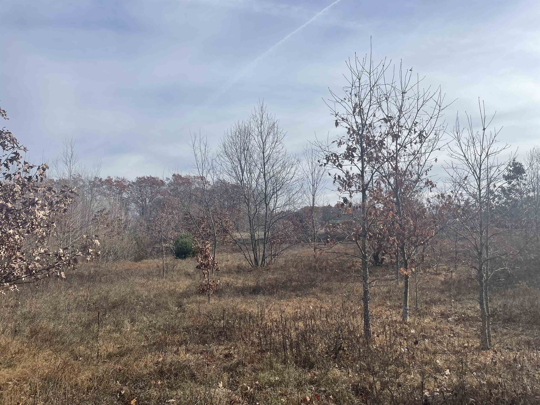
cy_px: 202
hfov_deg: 69.4
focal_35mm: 25
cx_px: 270
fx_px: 390
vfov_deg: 54.9
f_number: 1.6
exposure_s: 1/4348
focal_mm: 5.1
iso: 32
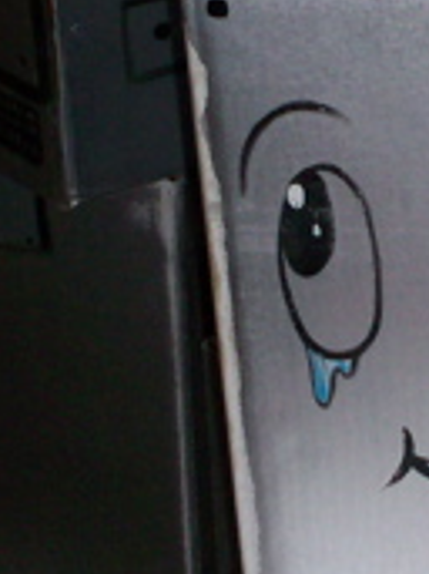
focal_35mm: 135
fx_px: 2234
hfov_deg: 10.8
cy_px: 336
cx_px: 523
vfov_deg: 14.6
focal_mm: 6
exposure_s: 1/60
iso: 140
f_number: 4.5
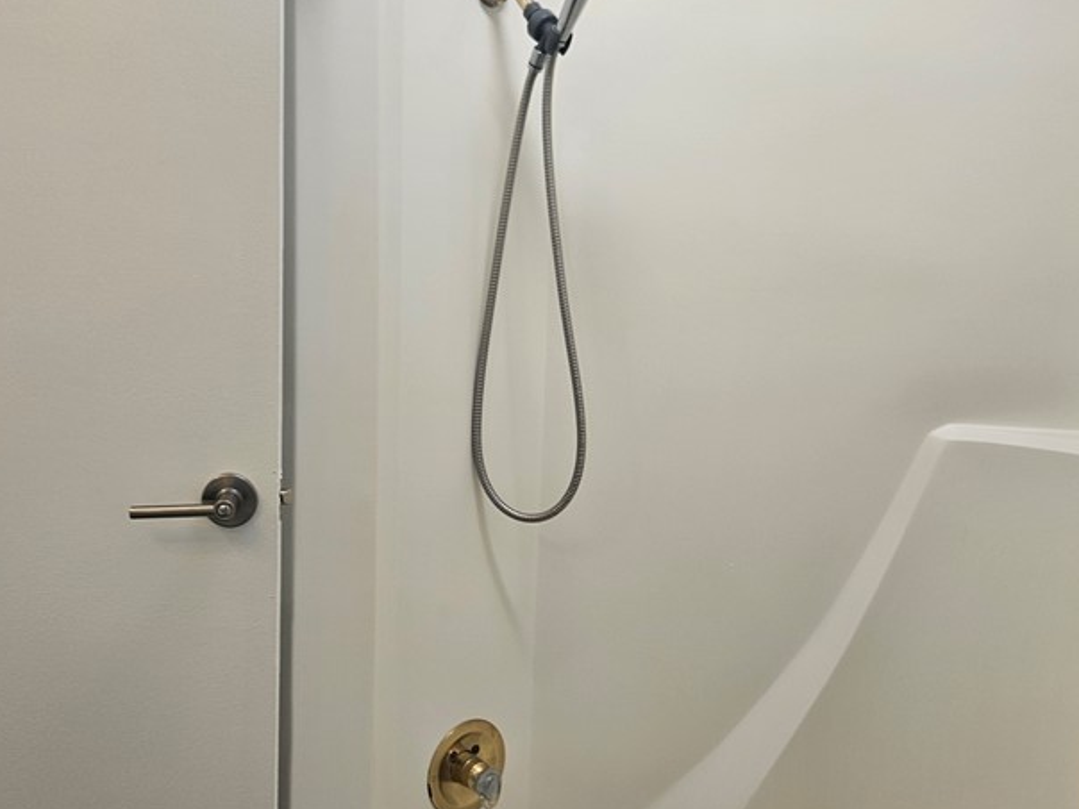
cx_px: 464
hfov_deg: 47.7
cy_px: 473
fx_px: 1216
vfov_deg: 36.7
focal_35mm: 39
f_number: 1.8
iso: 40
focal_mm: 5.4
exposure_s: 1/120
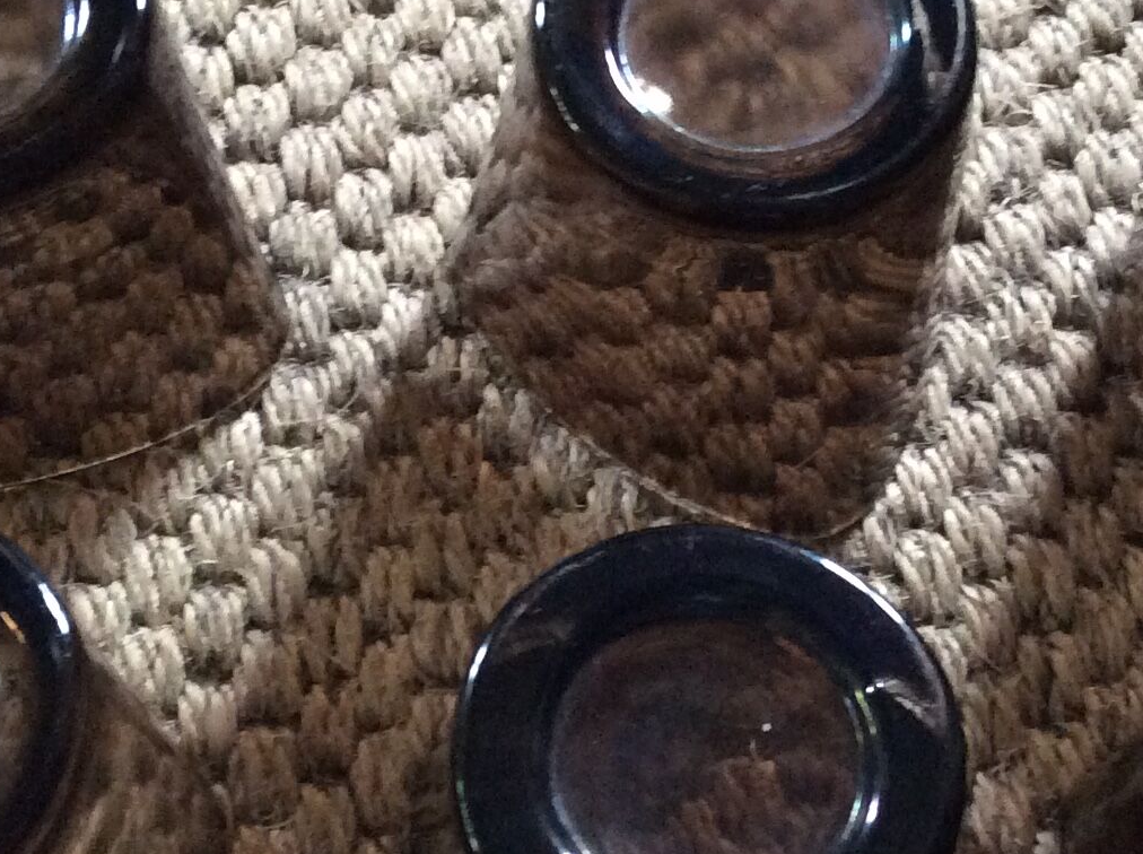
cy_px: 385
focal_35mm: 82
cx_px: 601
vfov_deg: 17.9
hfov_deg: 23.9
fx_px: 2704
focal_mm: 3.3
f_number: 2.4
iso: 250
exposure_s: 1/25
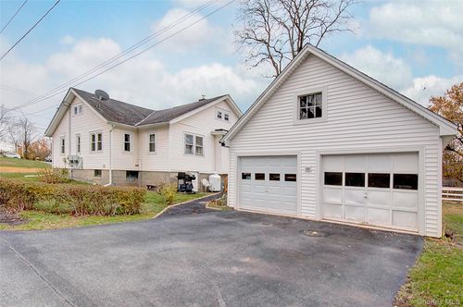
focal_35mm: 18
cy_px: 154
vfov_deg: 67.2
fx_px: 231
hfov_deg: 90.1
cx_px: 232
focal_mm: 12
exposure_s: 1/30
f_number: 14
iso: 200
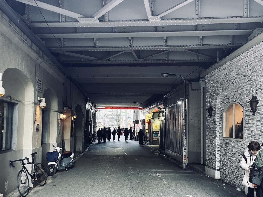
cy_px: 115
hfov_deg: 53.9
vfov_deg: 41.7
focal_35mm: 34
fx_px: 258
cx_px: 145
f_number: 1.6
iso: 125
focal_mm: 4.2
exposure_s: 1/71
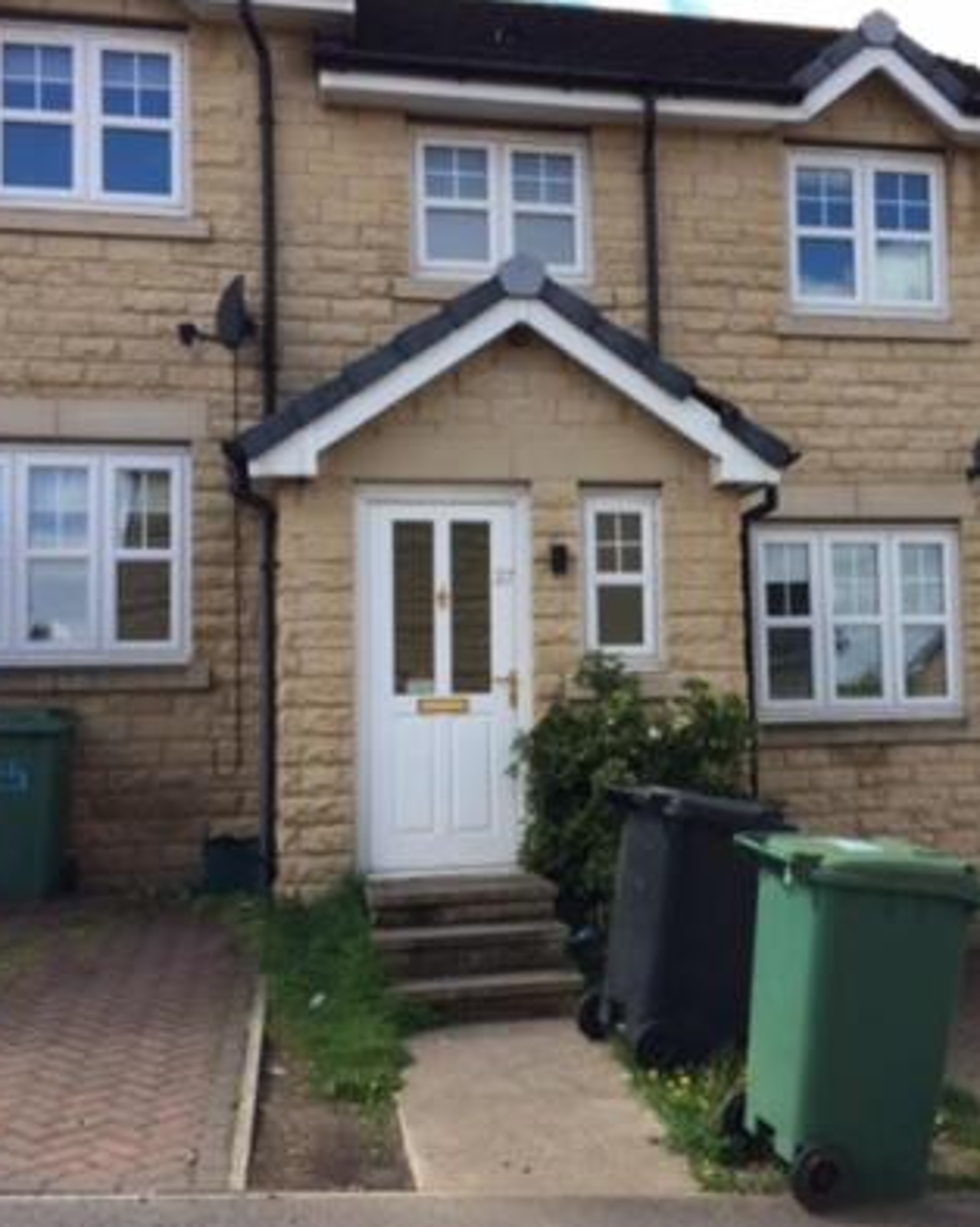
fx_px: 1524
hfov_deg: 35.2
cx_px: 669
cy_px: 607
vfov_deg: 43.8
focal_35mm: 42
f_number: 2.2
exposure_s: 1/820
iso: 32
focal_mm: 4.15
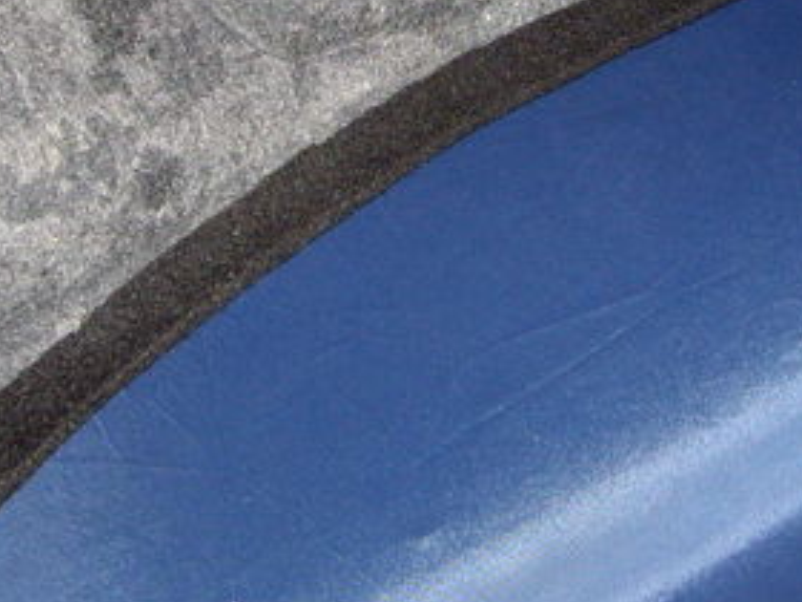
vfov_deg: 16.6
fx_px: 2016
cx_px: 521
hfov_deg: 22.4
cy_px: -14
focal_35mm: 87
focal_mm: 6.2
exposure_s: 1/40
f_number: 2.7
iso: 200
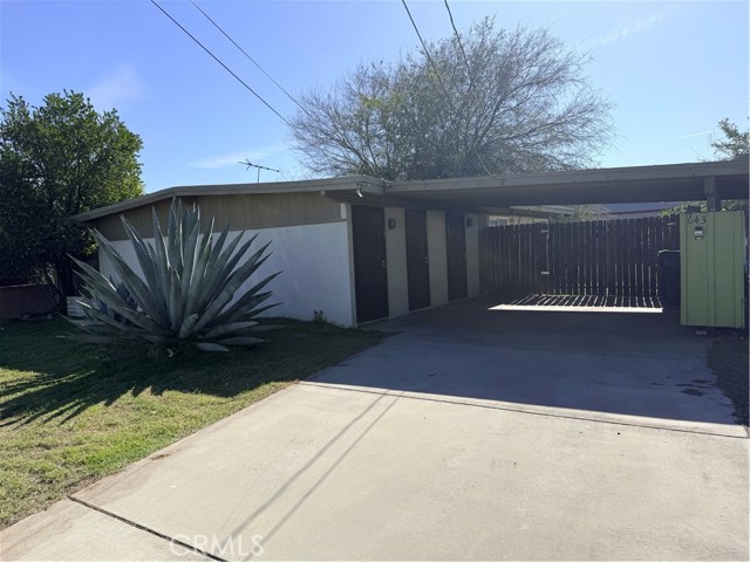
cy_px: 281
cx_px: 375
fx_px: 520
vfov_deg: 56.8
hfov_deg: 71.6
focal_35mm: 24
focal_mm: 6.76
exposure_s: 1/5319
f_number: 1.78
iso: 80
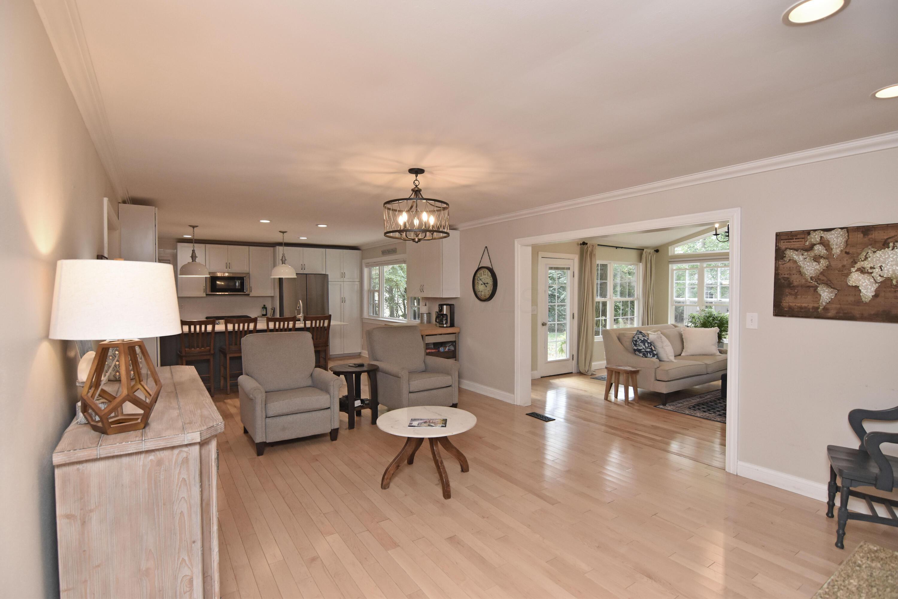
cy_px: 300
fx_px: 412
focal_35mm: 16
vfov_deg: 72.1
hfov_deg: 95.0
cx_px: 449
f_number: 4
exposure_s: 1/125
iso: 800
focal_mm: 11
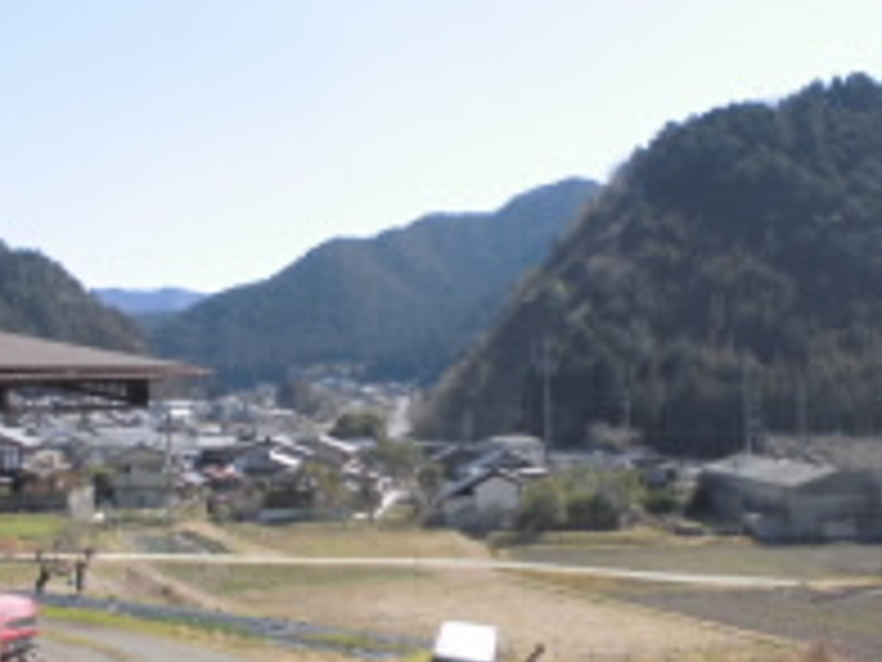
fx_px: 1350
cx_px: 414
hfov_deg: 36.2
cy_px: 428
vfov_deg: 27.4
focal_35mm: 53
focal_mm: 4.6
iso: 100
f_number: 3.5
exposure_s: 1/400
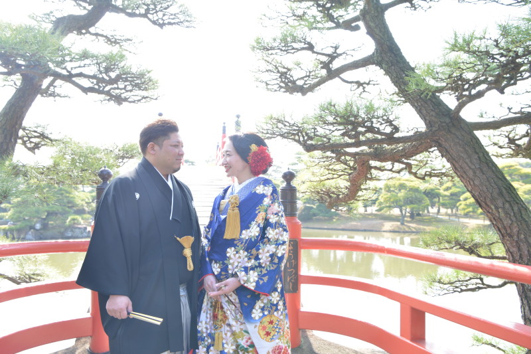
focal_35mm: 34
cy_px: 177
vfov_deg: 38.9
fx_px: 501
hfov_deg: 55.8
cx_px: 266
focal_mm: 34
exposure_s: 1/125
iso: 400
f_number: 6.3
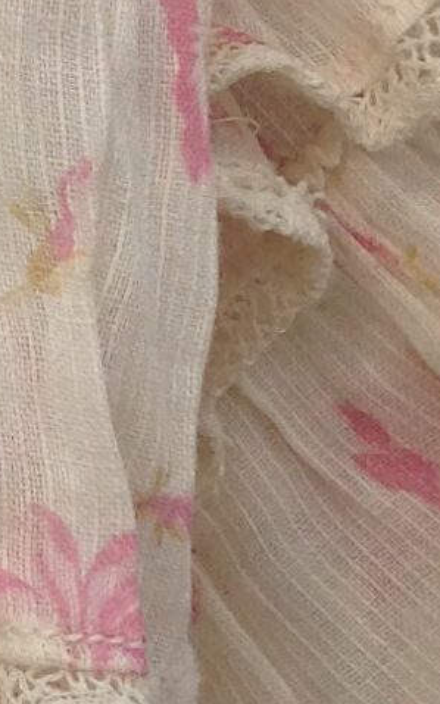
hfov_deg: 6.2
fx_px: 3802
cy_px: 198
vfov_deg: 10.6
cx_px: -803
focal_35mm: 198
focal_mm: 4.28
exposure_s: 1/2747
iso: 50
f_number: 2.4
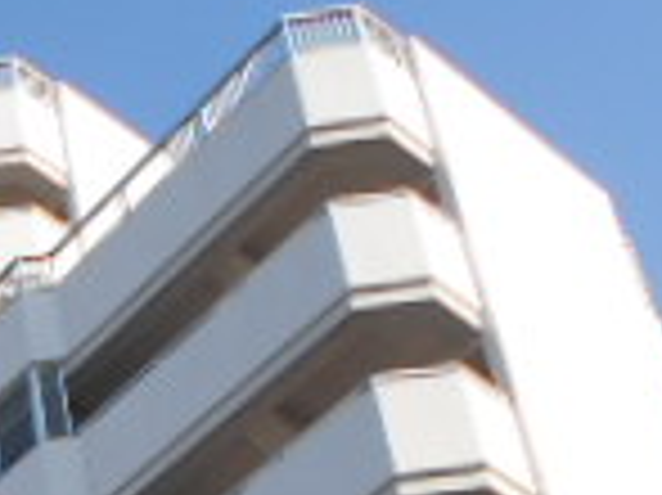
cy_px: 1044
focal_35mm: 113
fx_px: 2159
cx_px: -293
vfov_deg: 11.5
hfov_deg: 16.1
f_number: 3.2
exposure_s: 1/800
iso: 80
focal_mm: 4.6
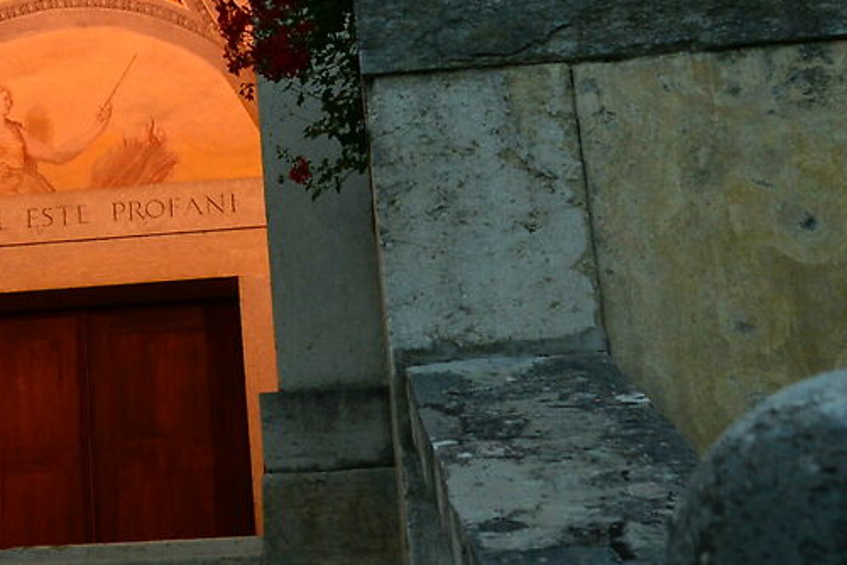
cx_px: -201
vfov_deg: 9.4
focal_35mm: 139
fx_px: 3270
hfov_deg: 14.3
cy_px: -484
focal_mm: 29
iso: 500
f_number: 6.3
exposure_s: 1/10
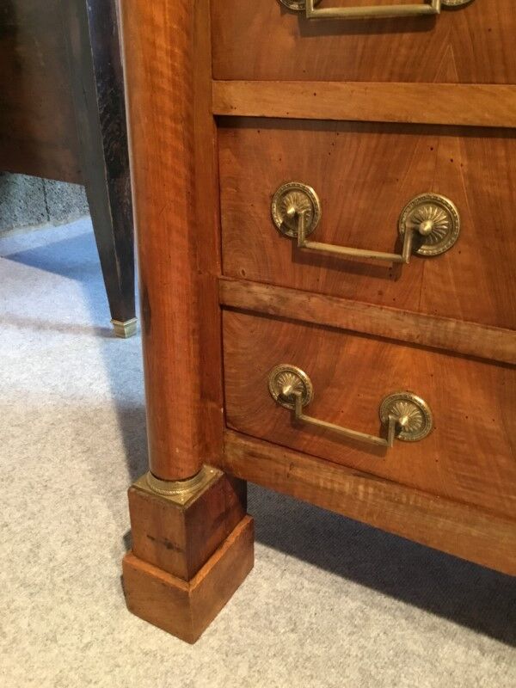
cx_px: 258
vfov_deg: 58.4
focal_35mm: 31
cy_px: 344
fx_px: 616
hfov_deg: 45.4
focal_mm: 3.3
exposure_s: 1/20
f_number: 2.4
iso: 200
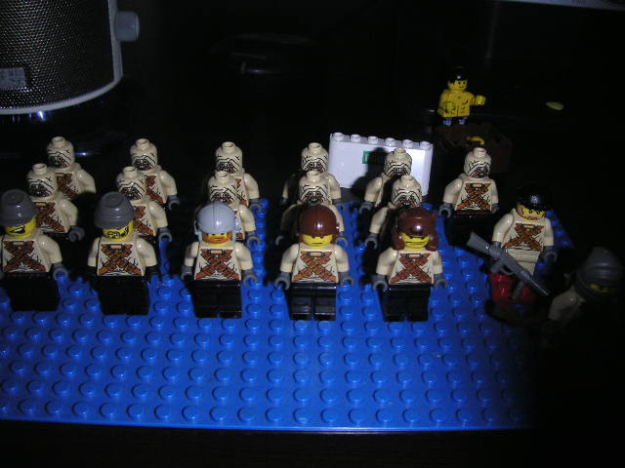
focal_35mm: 37
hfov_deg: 50.1
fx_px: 668
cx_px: 312
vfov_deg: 38.7
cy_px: 234
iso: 160
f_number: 6.7
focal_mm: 5.7
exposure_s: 1/45
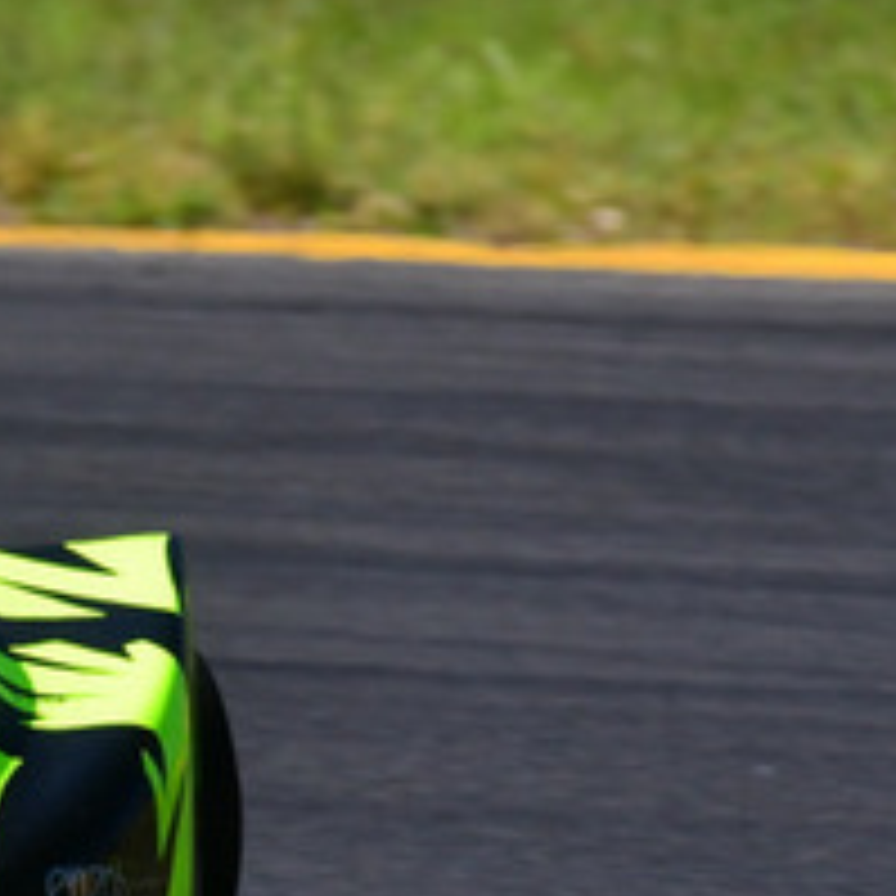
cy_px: 311
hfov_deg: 0.7
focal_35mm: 2569
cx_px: -747
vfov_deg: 0.7
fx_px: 75232
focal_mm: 500
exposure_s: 1/640
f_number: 13
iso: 500
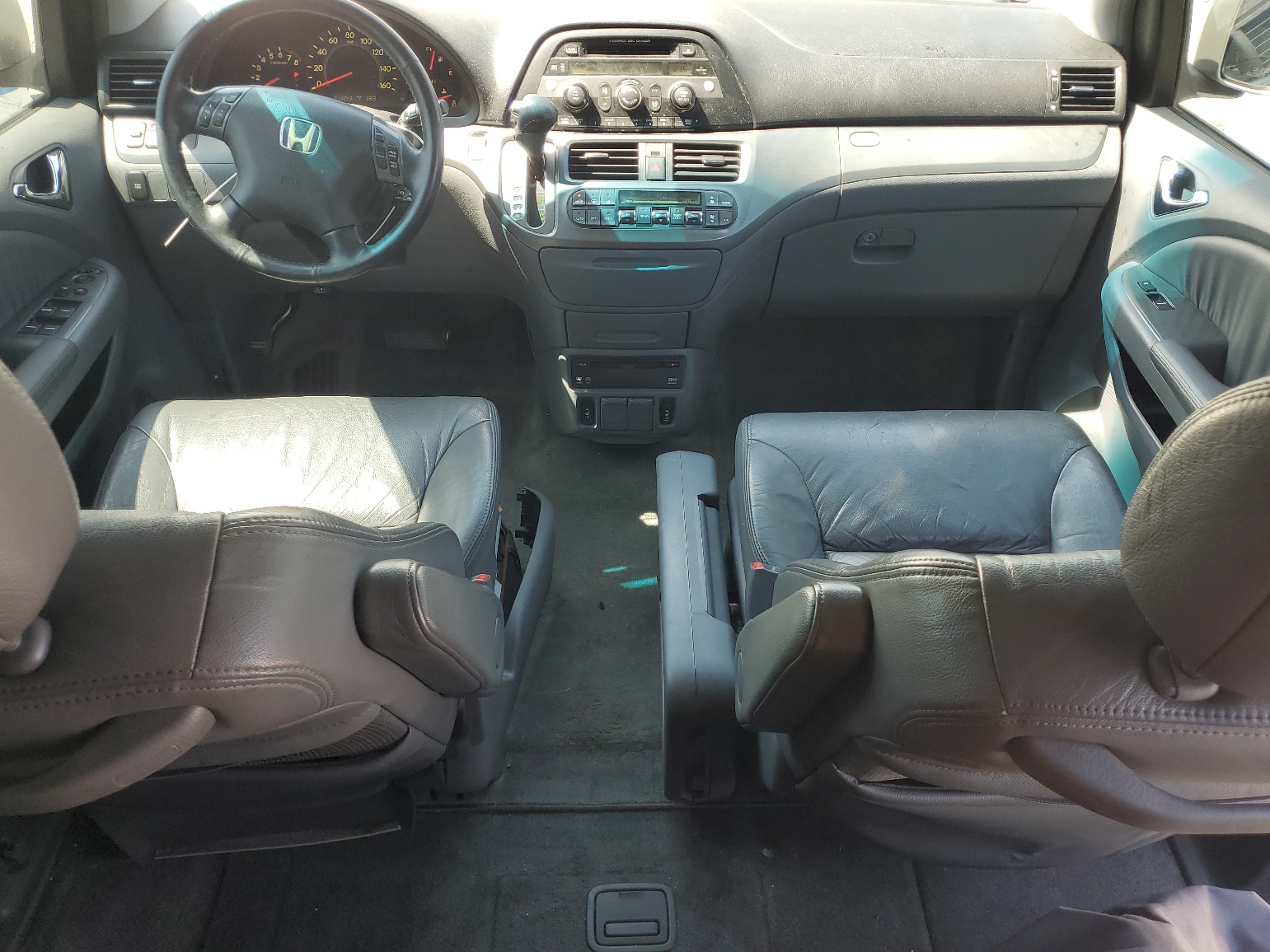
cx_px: 645
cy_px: 469
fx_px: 991
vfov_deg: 51.4
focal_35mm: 27
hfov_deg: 65.3
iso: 50
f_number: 1.5
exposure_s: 1/182
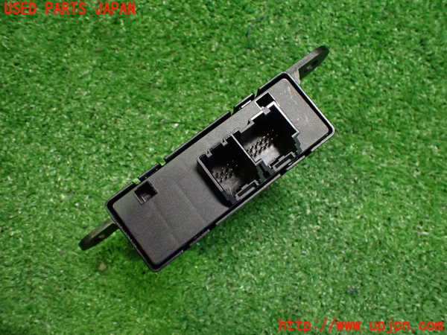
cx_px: 224
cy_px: 168
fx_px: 387
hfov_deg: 60.0
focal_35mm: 30
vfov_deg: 46.8
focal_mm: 5.4
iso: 800
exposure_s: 1/60
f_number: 2.3
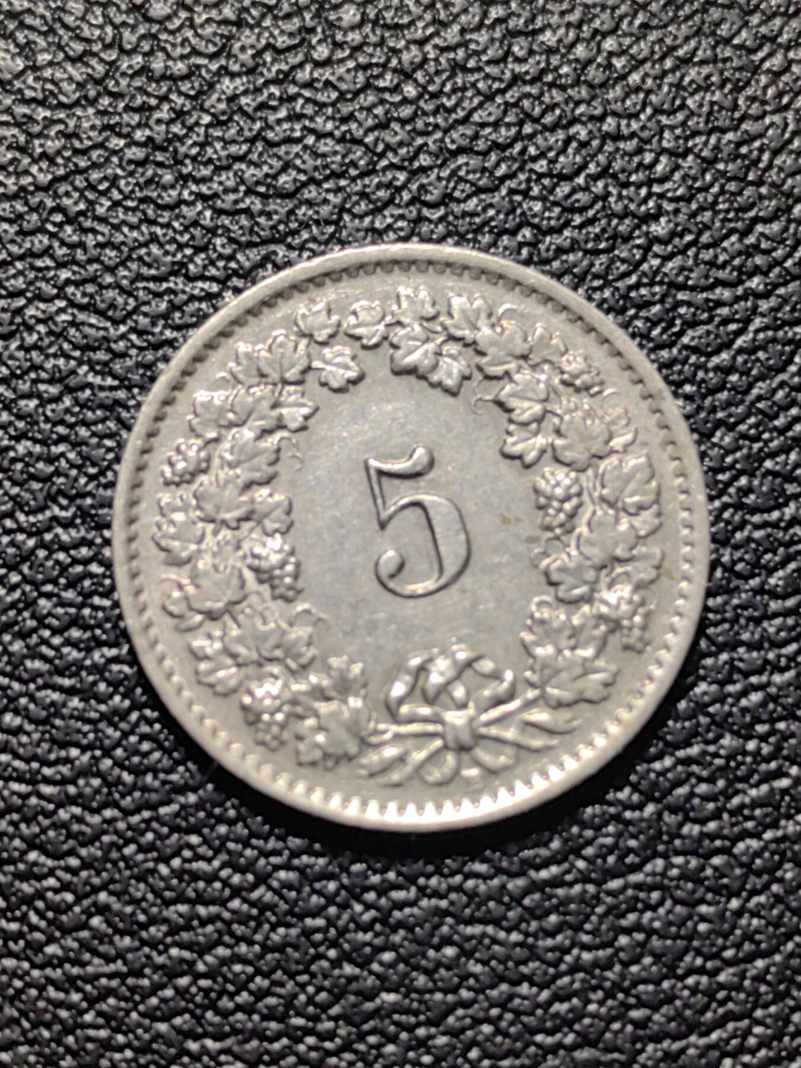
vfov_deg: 23.6
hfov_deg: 17.8
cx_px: 400
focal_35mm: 83
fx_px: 2561
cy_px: 534
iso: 50
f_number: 2
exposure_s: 1/100
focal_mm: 5.75
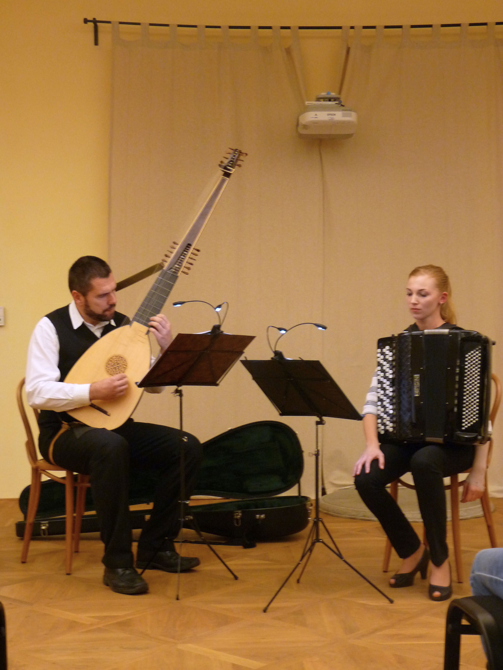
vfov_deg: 36.8
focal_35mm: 52
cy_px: 335
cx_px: 252
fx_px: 1007
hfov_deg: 28.0
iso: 400
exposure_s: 1/20
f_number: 3.2
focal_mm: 9.2
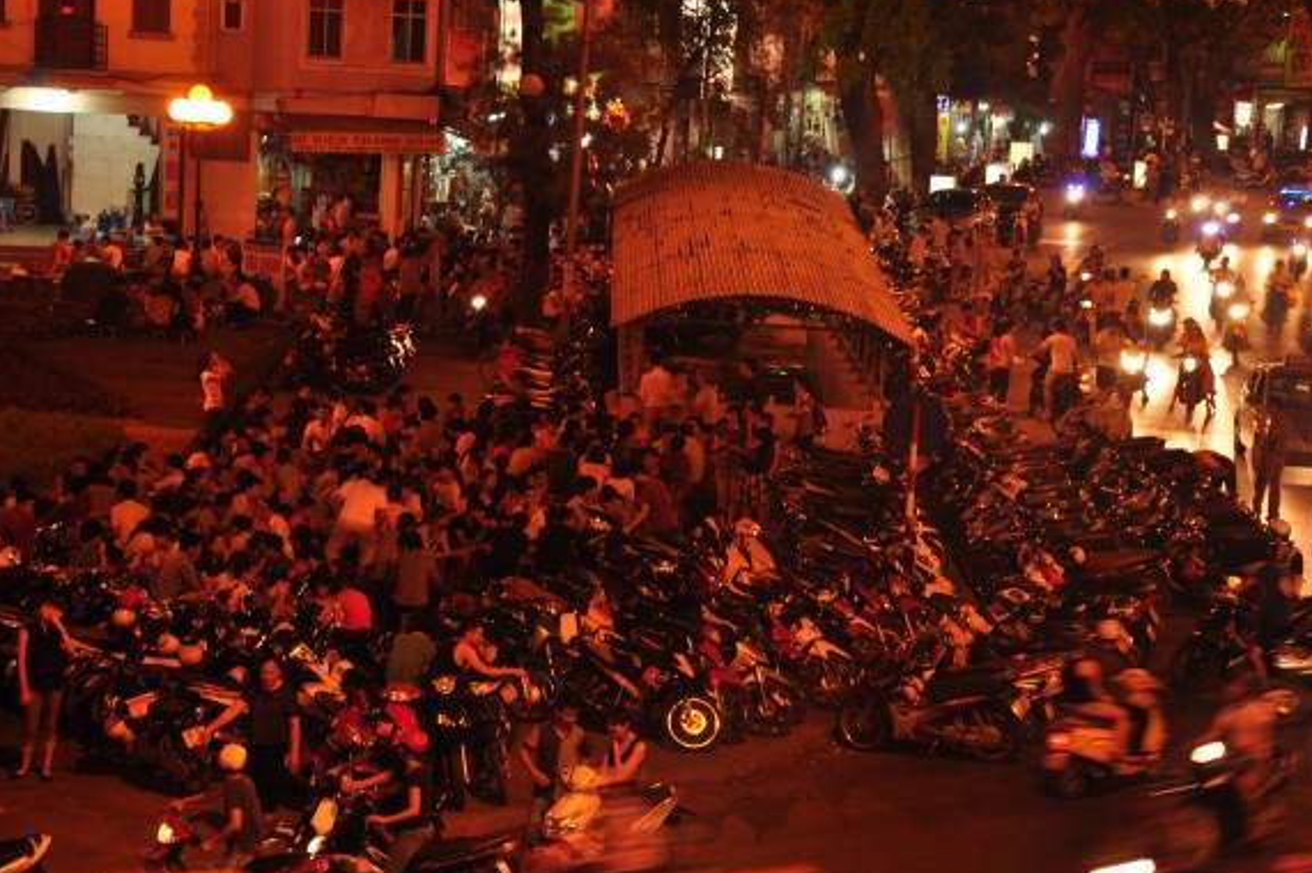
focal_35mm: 126
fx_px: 4589
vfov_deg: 10.9
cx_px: 669
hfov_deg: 16.3
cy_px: 427
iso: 400
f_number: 5.3
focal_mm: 80
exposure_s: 1/8
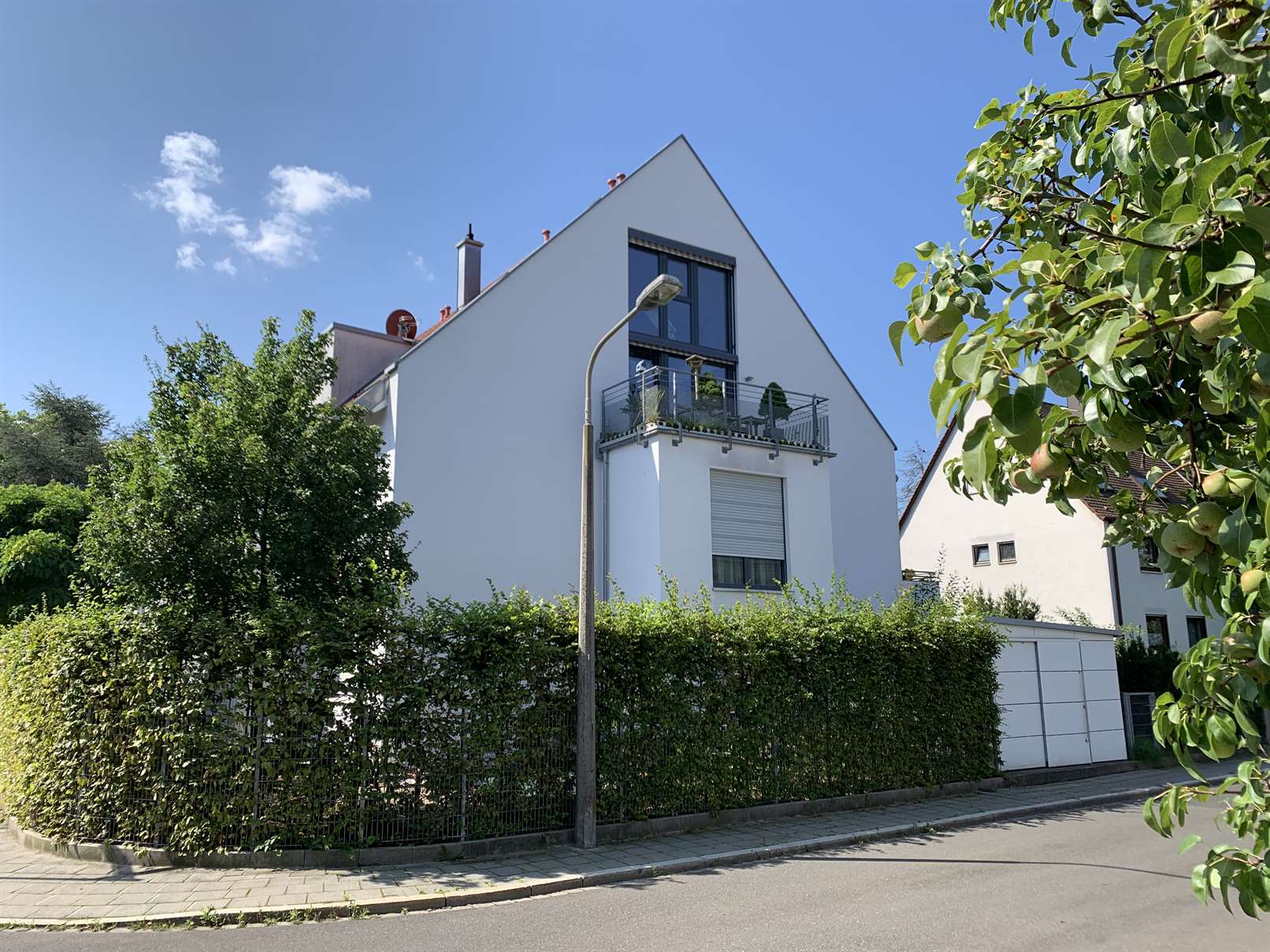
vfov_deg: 53.1
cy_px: 476
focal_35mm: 26
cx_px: 635
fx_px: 954
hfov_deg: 67.3
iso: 25
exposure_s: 1/1585
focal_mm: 4.25
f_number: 1.8
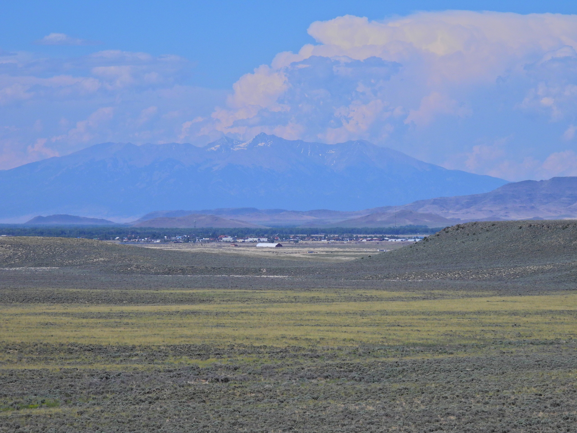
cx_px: 288
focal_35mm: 220
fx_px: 3667
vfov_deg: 6.8
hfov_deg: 9.0
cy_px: 216
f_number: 5
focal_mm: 39.3
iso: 100
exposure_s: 1/2000
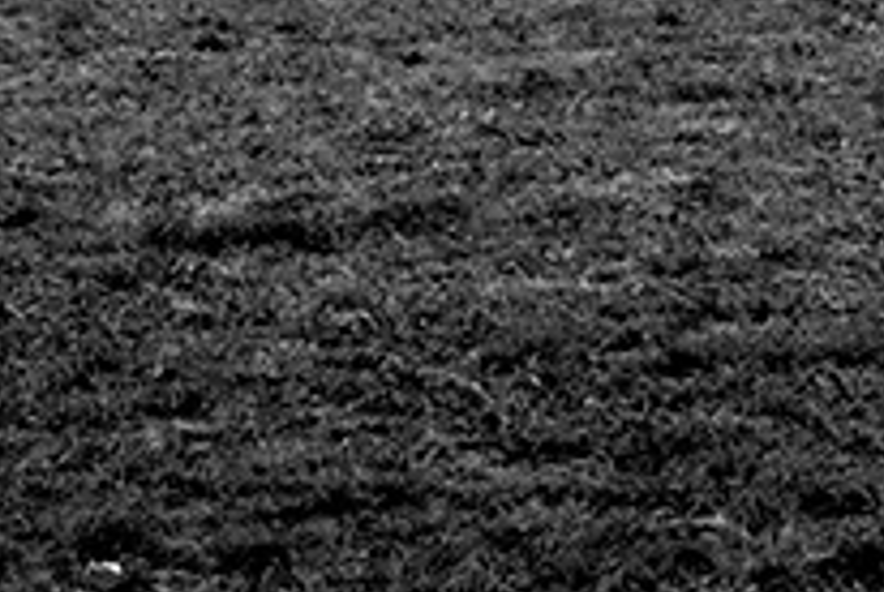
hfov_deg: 8.0
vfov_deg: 5.3
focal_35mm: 253
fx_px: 6221
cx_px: 1124
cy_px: -856
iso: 200
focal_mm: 34
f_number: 6.3
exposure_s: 1/320
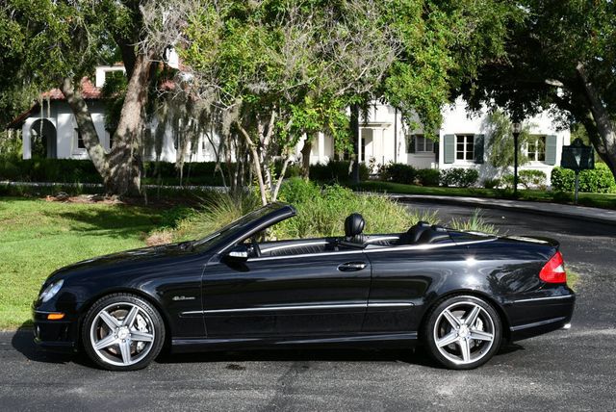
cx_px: 308
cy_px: 206
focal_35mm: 58
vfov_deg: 23.4
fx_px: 993
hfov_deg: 34.5
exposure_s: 1/250
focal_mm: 29
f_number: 8
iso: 100
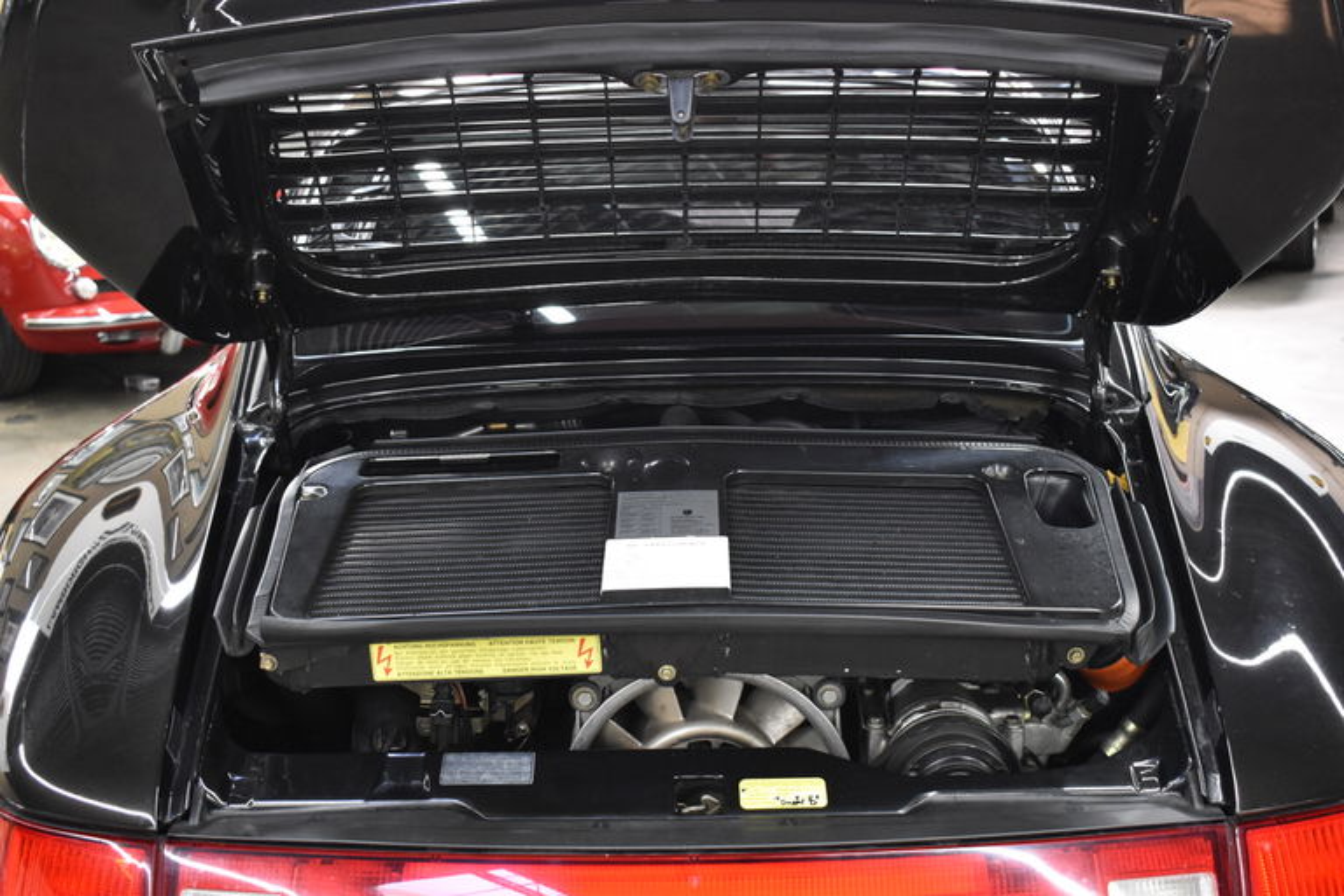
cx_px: 672
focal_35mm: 45
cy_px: 448
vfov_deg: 29.9
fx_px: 1680
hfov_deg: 43.6
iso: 2000
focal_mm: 30
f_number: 4.2
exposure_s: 1/50
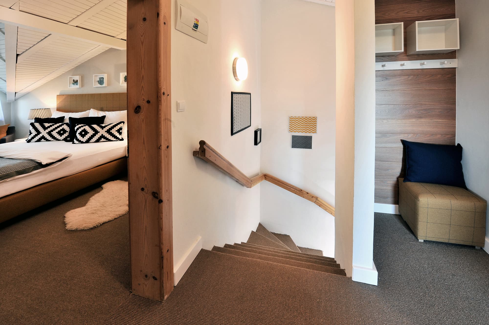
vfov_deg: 81.1
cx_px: 244
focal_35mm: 14
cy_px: 162
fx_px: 190
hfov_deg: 104.3
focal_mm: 14
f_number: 14
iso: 200
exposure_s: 1/2.5
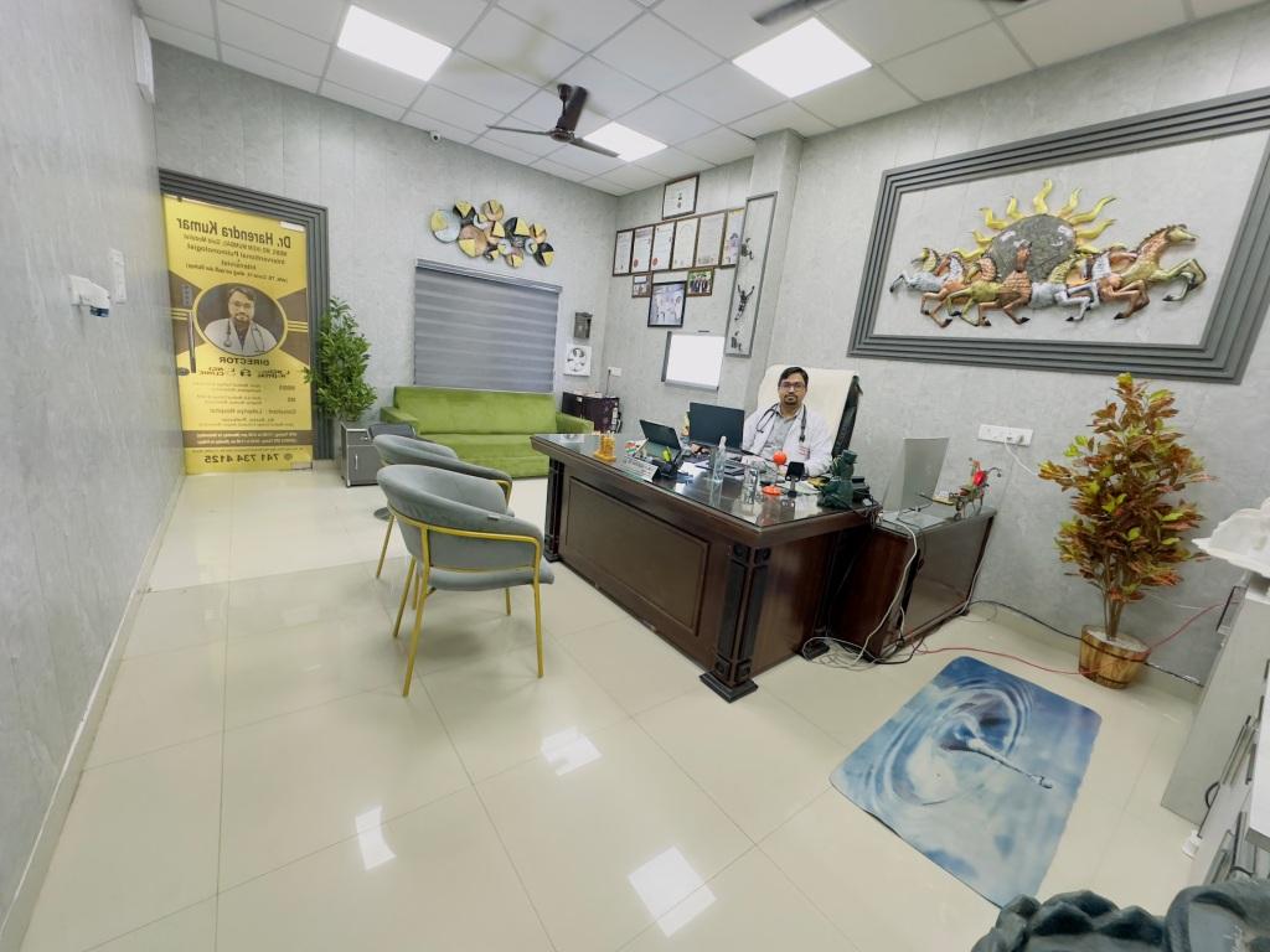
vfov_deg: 85.7
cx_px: 635
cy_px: 476
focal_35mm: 14
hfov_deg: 102.1
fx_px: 514
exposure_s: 1/100
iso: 200
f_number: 2.2
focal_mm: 2.22
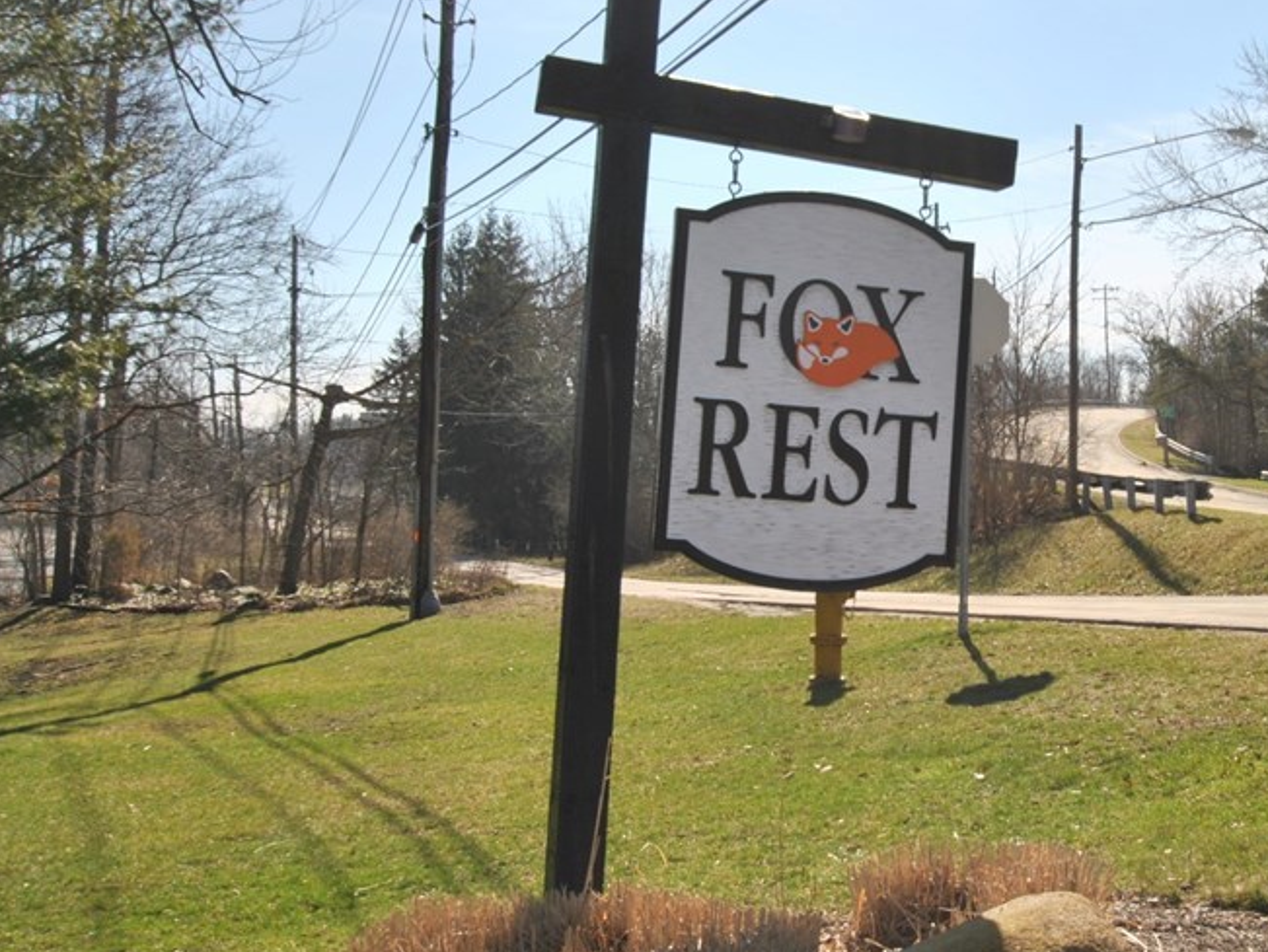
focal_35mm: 48
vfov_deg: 30.3
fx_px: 1759
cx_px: 914
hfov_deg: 38.8
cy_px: 452
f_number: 10
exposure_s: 1/200
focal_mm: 20
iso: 100
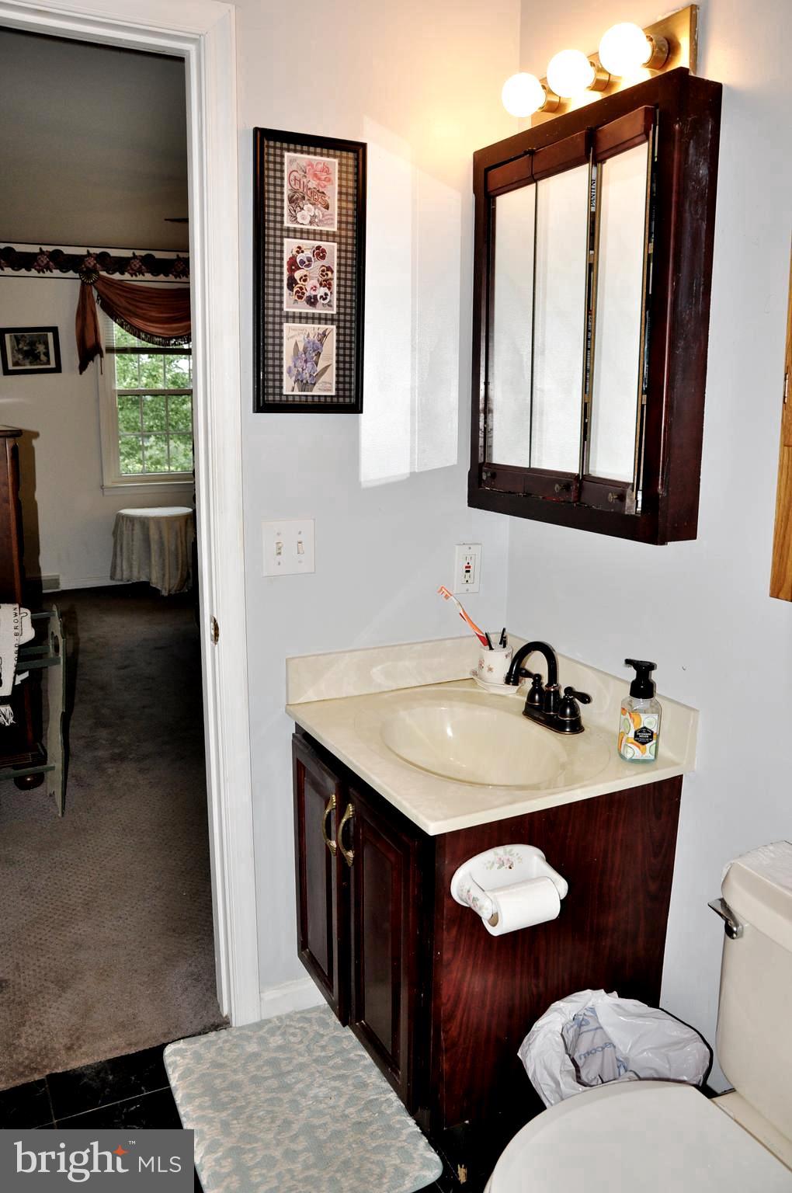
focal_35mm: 27
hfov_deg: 47.8
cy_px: 596
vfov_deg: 67.4
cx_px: 396
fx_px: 893
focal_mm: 18
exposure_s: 1/60
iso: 200
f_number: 5.6
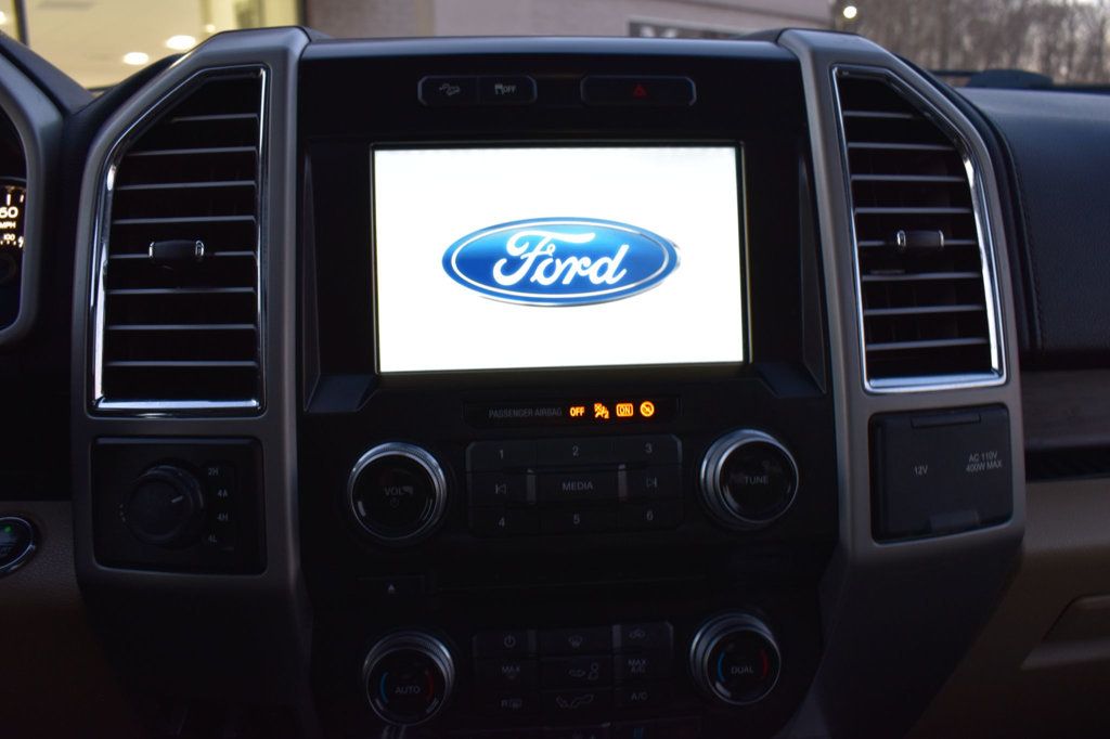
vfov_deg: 43.6
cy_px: 370
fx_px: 925
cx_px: 555
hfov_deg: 61.9
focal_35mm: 30
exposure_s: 1/20
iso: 400
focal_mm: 20
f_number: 6.3
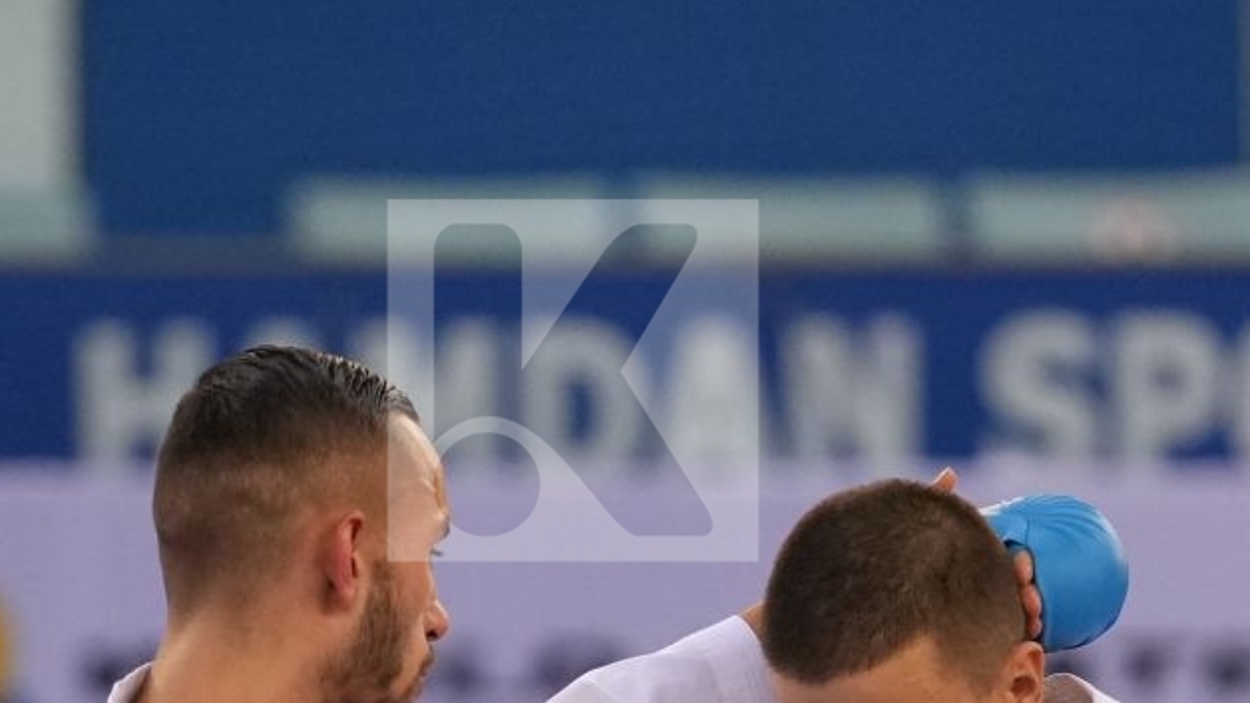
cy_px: 1085
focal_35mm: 901
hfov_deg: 2.4
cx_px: 573
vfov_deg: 1.3
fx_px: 29859
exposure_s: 1/1000
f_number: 2.8
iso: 2000
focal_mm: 200
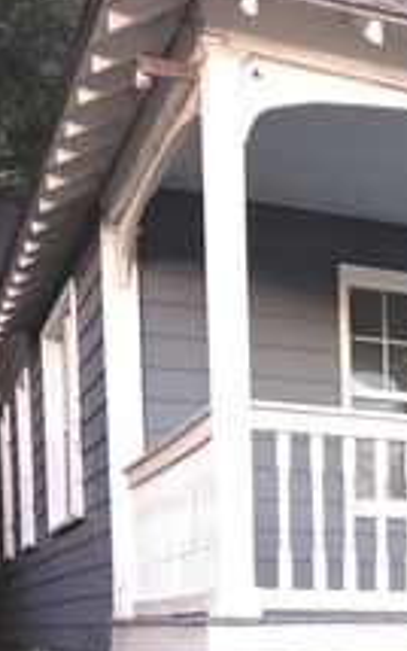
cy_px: 701
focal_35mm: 76
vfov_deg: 25.3
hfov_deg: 15.3
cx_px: 677
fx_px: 1347
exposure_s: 1/8.56
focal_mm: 5.4
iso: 1000
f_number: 1.8
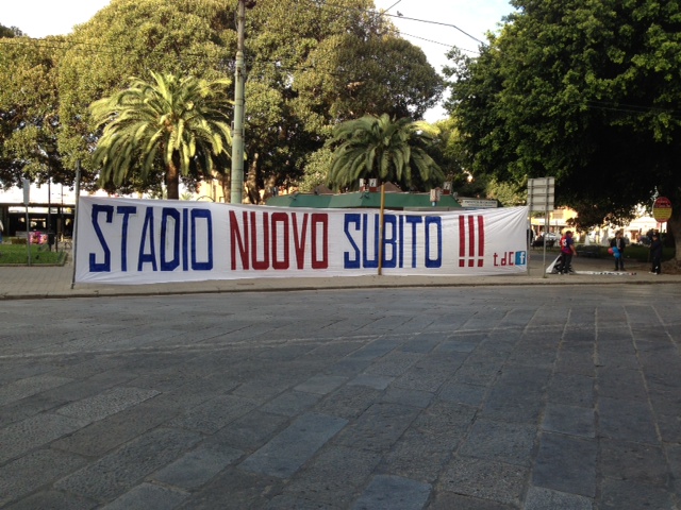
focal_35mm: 33
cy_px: 255
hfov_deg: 55.4
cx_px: 340
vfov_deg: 42.9
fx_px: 649
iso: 50
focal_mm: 4.13
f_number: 2.4
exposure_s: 1/313
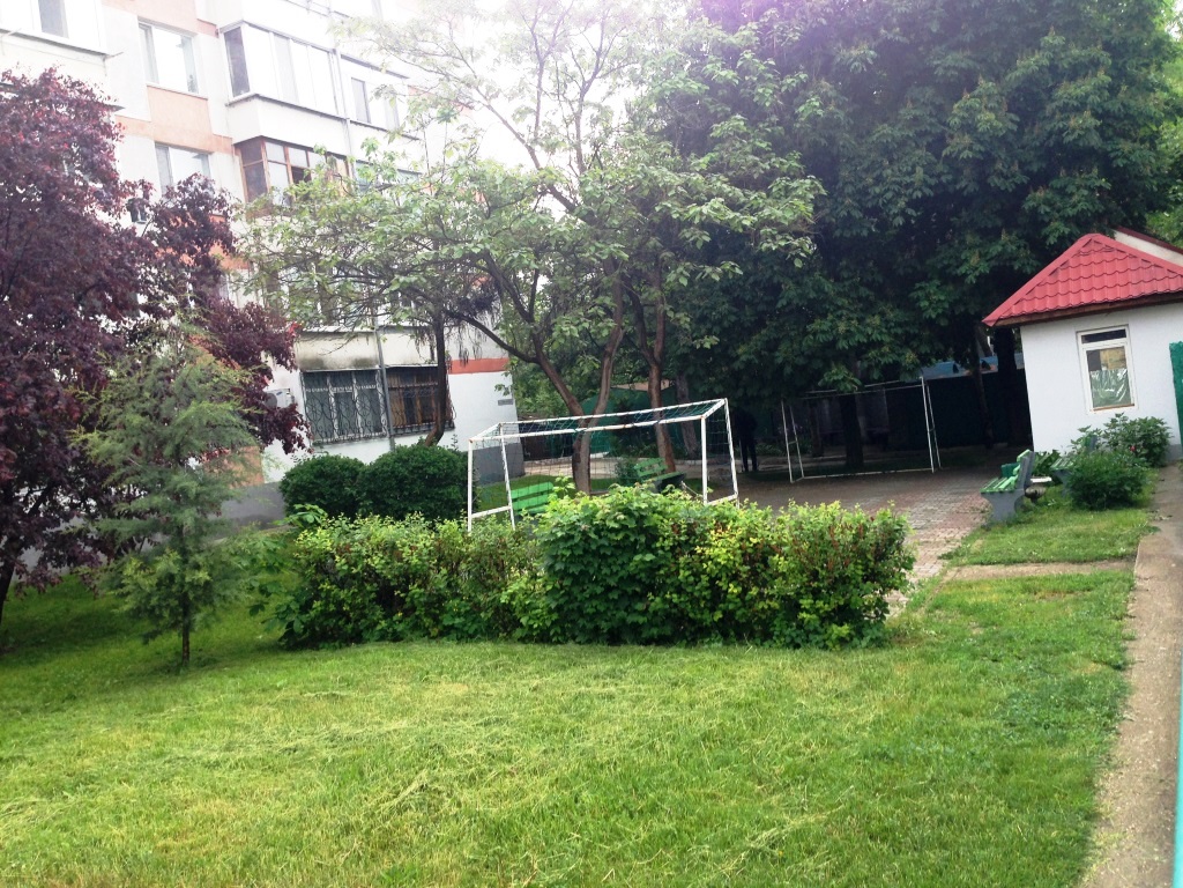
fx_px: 1128
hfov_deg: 55.4
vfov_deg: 42.9
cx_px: 592
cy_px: 444
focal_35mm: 33
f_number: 2.4
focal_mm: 4.12
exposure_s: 1/146
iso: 50
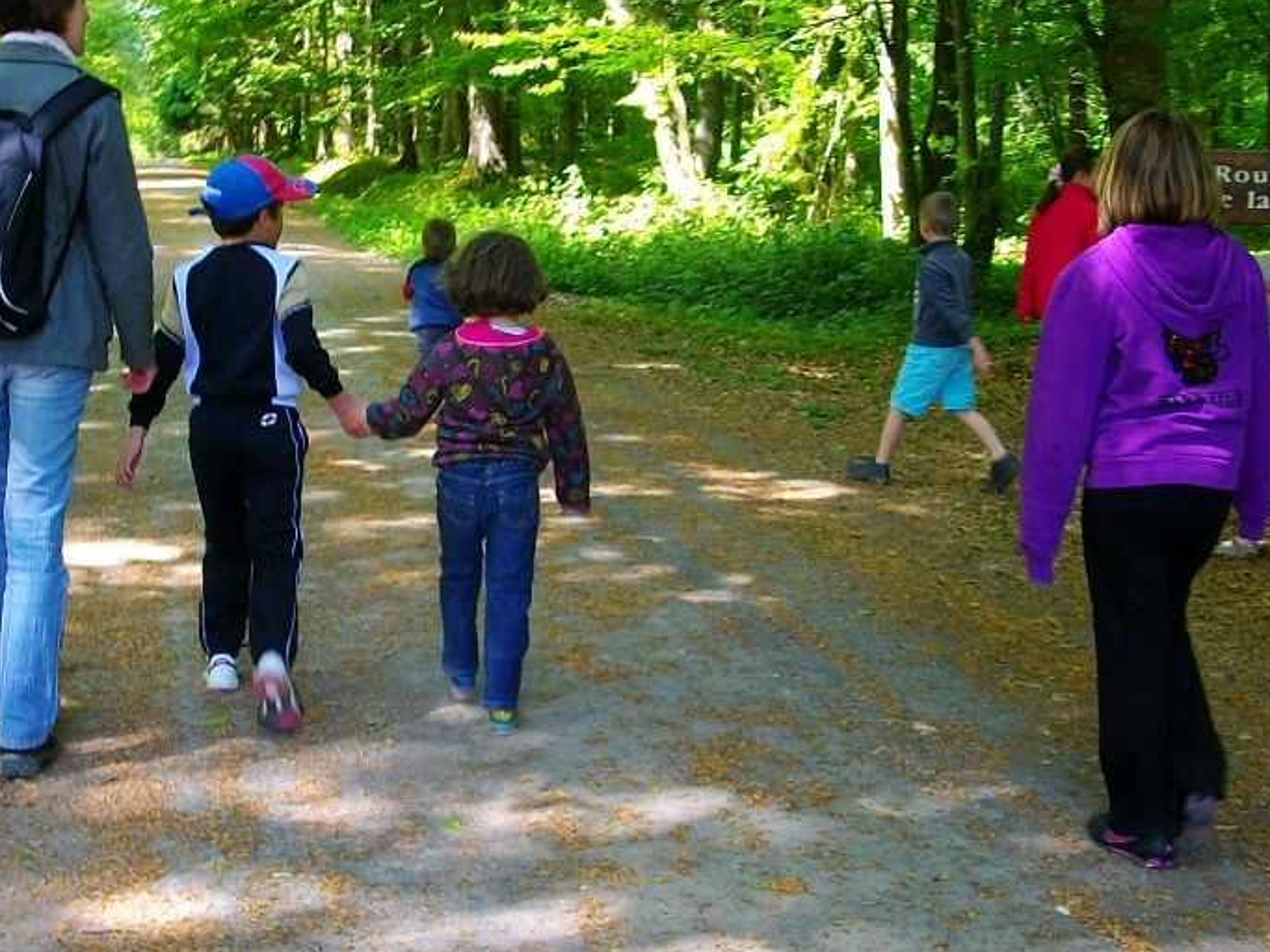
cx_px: 489
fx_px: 2201
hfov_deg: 32.1
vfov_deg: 24.4
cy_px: 454
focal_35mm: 60
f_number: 2.9
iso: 80
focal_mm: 5.7
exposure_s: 1/66.9
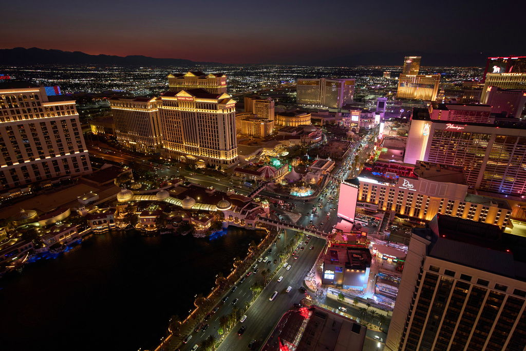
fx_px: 263
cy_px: 176
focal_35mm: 18
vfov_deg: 67.4
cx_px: 263
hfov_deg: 90.0
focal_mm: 18
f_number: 2.8
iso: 800
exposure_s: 1/25
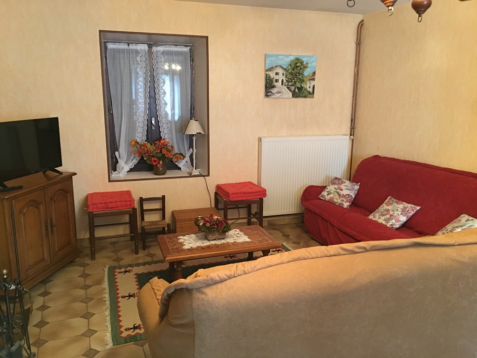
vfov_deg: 48.2
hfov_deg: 61.7
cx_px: 238
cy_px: 179
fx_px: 400
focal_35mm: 29
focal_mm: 4.15
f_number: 2.2
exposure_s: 1/8
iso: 160
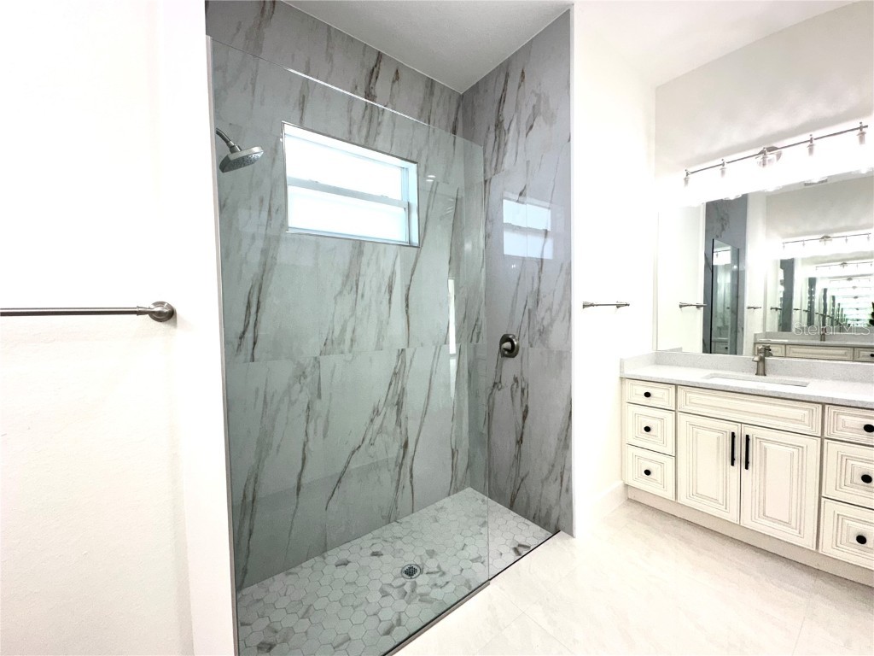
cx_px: 437
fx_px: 353
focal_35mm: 14
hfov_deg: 102.1
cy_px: 328
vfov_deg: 85.7
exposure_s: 1/120
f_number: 2.2
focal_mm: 2.22
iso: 80
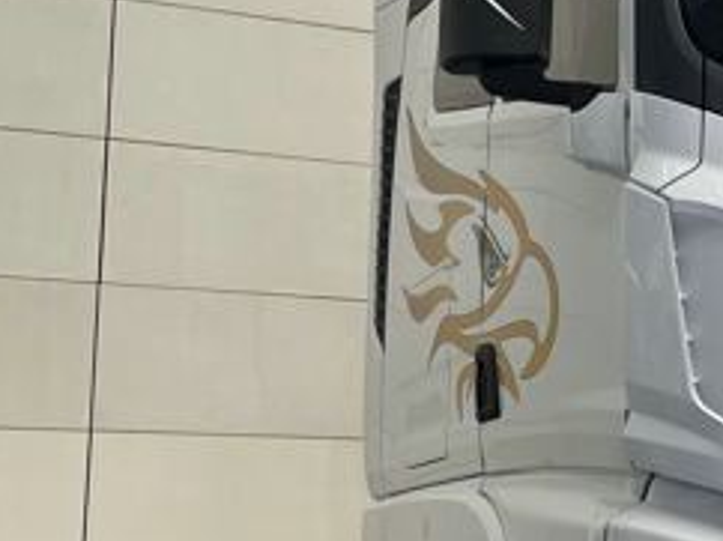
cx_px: 869
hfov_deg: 21.2
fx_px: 1794
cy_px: 350
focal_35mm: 86
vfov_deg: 17.1
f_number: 1.6
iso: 100
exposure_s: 1/121
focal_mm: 4.2
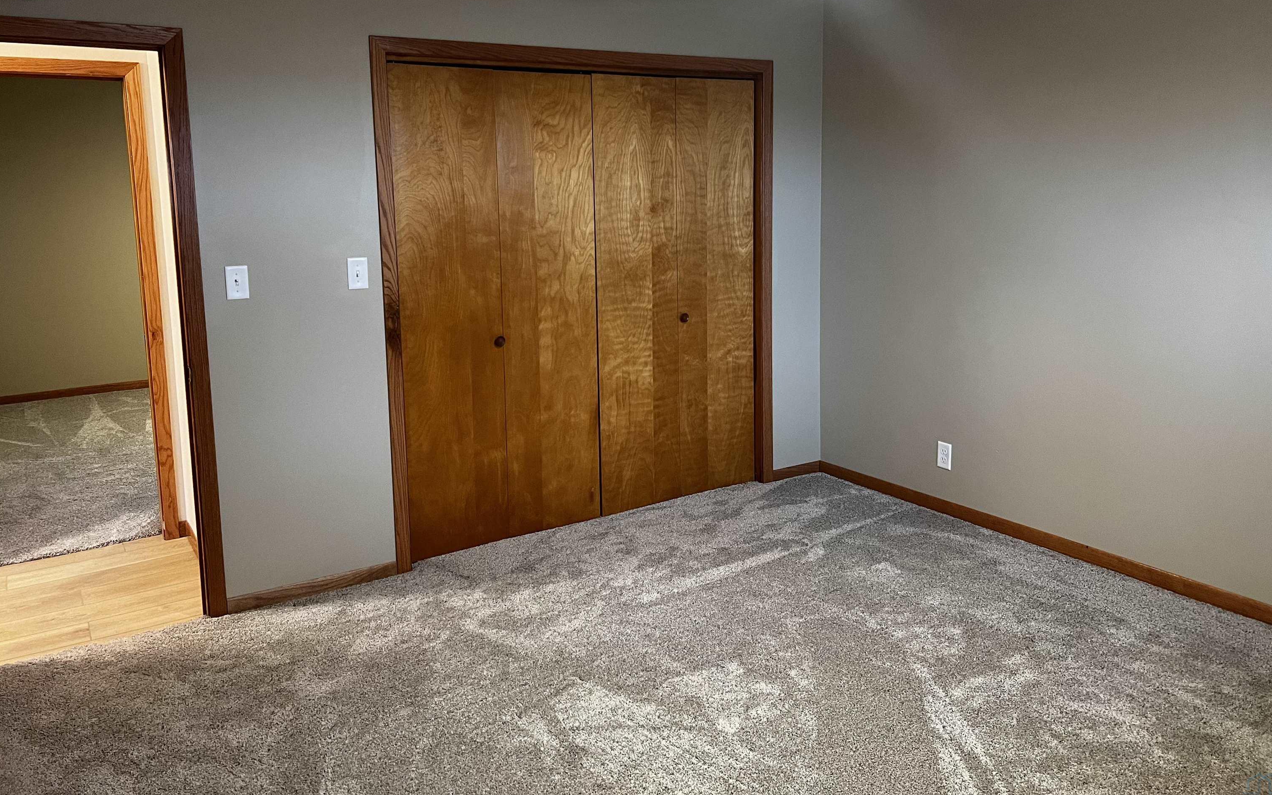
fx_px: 971
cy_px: 311
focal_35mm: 28
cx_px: 644
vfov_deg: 44.3
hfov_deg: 66.5
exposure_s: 1/60
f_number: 1.5
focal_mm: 5.7
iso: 320
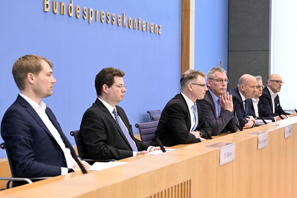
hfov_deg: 26.6
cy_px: 99
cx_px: 149
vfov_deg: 18.0
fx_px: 627
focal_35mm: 76
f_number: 5
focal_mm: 75
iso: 4000
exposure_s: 1/640
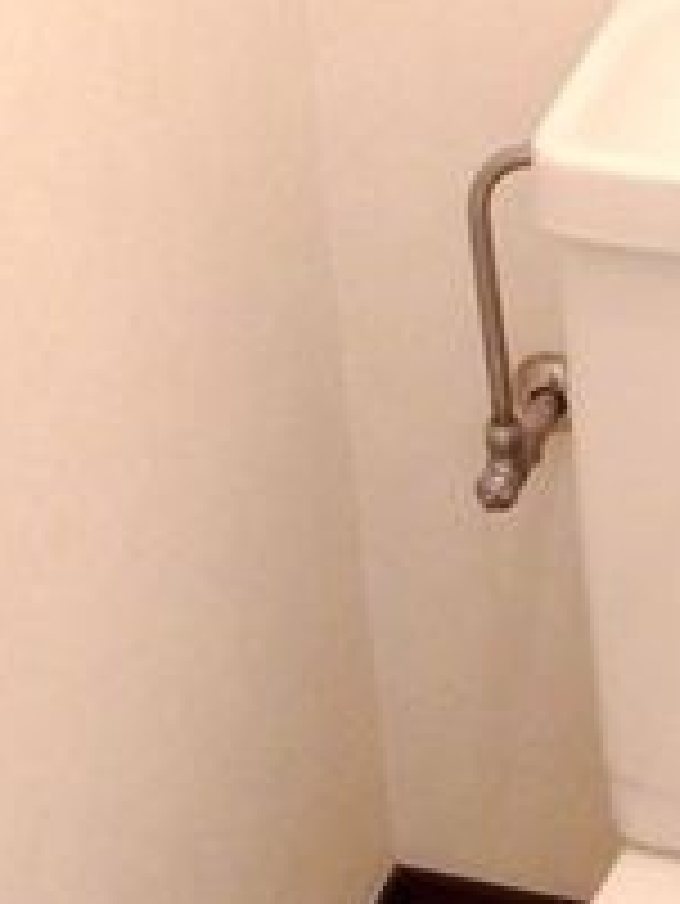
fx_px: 2276
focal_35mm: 87
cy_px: 702
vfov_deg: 22.2
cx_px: 583
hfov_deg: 16.8
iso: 400
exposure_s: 1/30
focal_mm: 4.5
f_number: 3
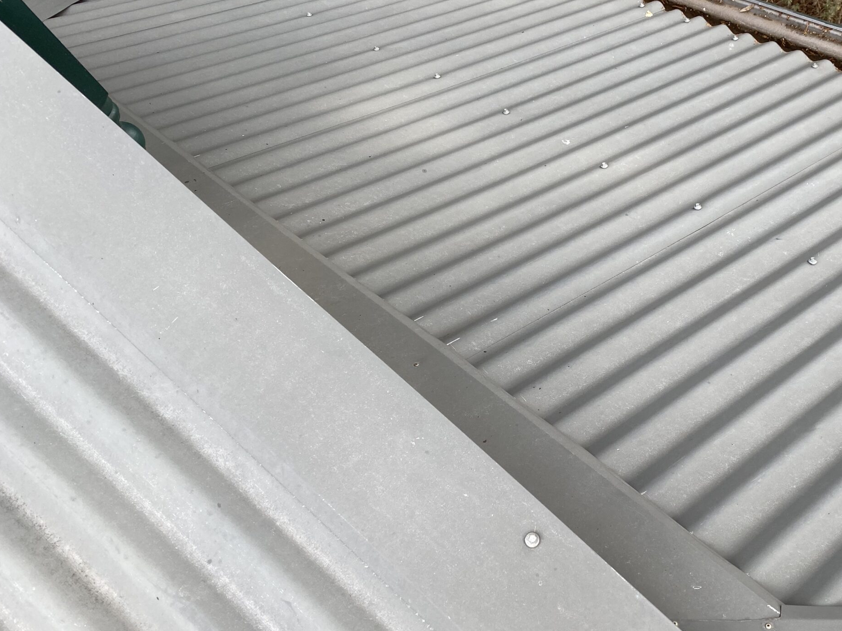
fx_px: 876
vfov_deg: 39.6
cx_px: 571
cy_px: 340
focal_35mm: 36
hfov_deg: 50.3
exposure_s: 1/229
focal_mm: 4.25
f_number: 1.8
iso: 32
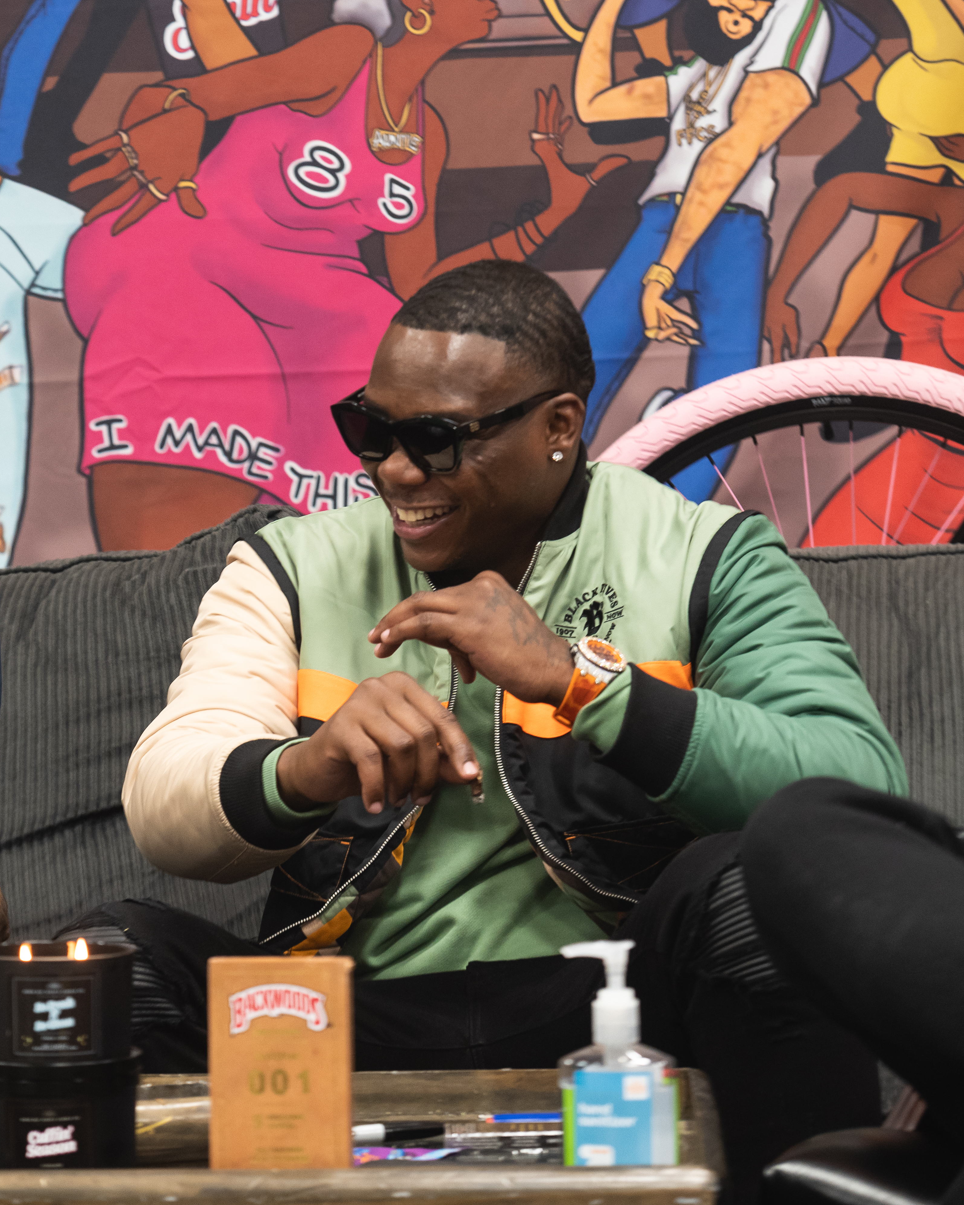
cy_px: 599
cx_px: 58
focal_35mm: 139
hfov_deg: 11.0
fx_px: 4957
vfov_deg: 13.9
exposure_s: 1/200
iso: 2000
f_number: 5.6
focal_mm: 98
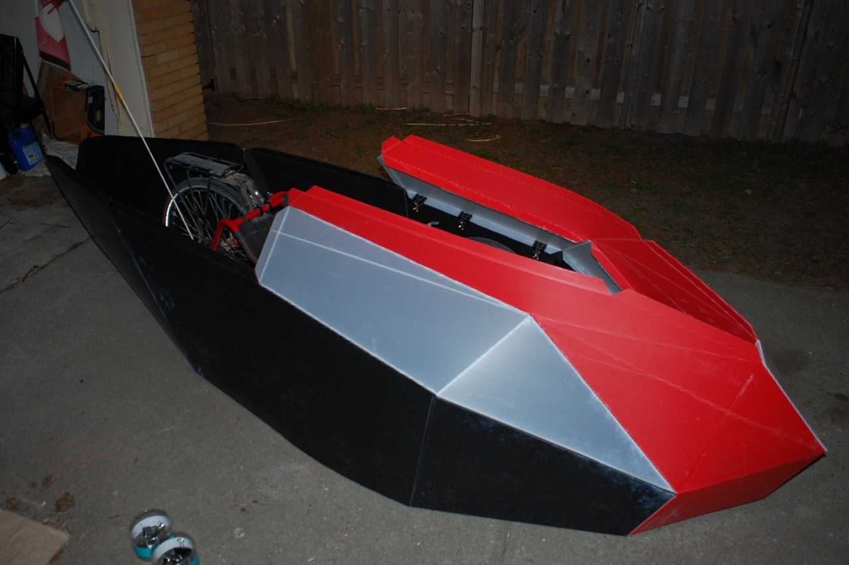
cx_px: 424
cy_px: 282
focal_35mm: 27
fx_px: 636
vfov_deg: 47.8
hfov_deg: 67.4
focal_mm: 18
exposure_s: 1/60
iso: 400
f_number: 5
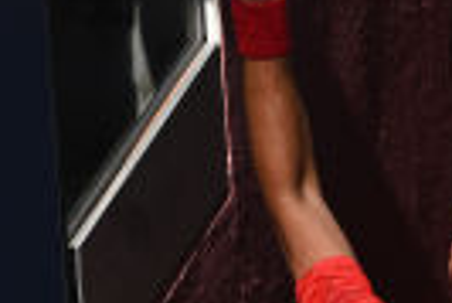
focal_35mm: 3076
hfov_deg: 0.7
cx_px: 557
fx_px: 38663
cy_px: 625
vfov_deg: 0.4
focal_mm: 400
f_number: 4
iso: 100
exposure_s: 1/2500
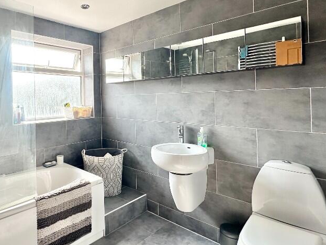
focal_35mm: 23
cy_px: 98
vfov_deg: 58.4
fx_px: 217
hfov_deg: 70.7
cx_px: 97
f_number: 2.2
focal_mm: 2.22
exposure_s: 1/166
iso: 40
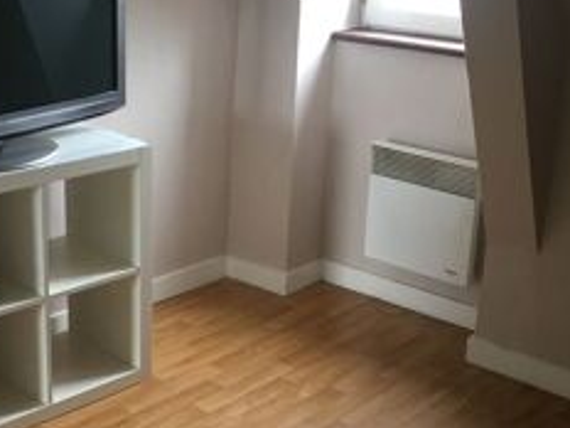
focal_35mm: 60
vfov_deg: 24.4
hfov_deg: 32.1
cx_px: 238
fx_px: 988
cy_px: 246
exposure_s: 1/33
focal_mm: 4.15
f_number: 2.2
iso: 100
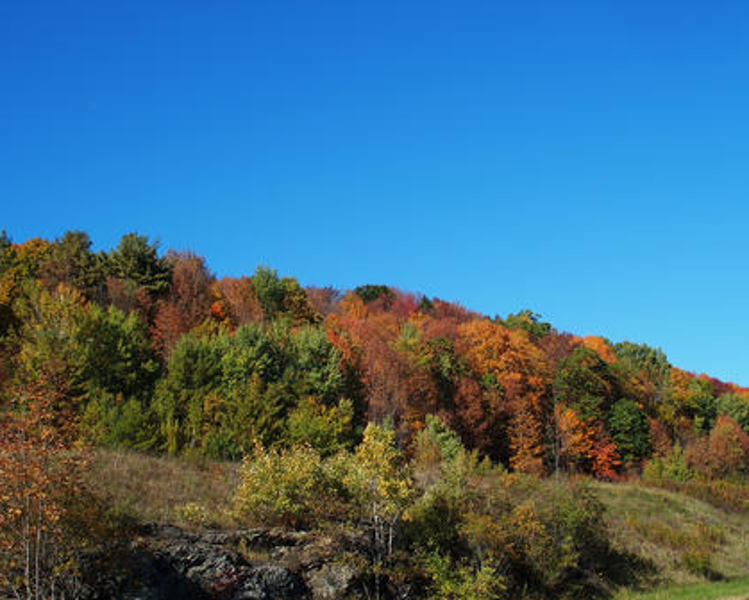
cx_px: 384
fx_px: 976
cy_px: 300
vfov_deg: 34.2
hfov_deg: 42.0
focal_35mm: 44
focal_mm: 9
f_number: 4
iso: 100
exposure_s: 1/800
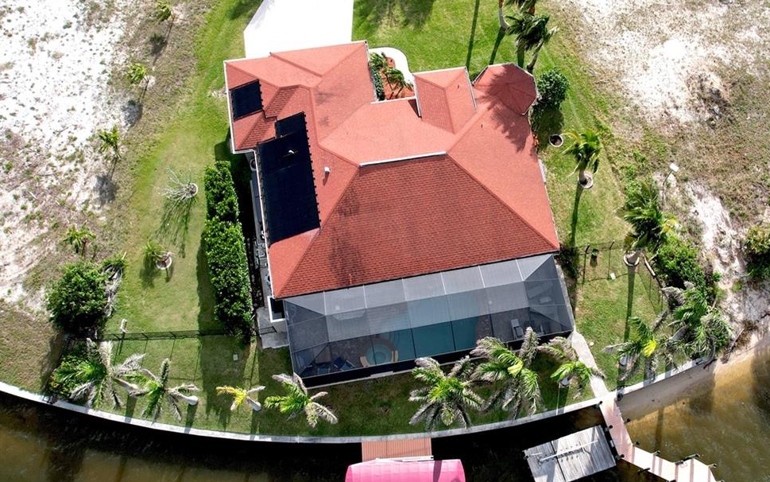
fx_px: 777
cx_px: 497
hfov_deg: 52.0
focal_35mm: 37
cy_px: 261
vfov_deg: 34.4
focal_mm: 8.38
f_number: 2.8
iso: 130
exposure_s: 1/1250
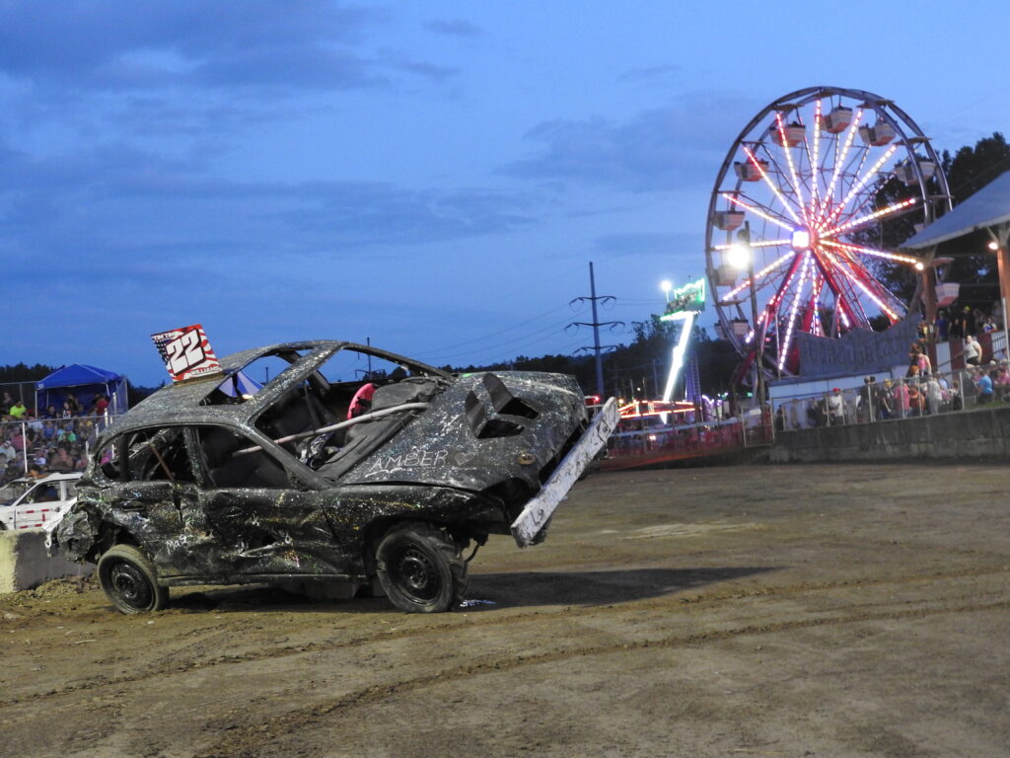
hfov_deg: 34.9
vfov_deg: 26.6
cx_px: 505
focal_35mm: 55
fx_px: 1605
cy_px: 379
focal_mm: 9.9
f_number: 4
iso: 400
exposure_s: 1/15
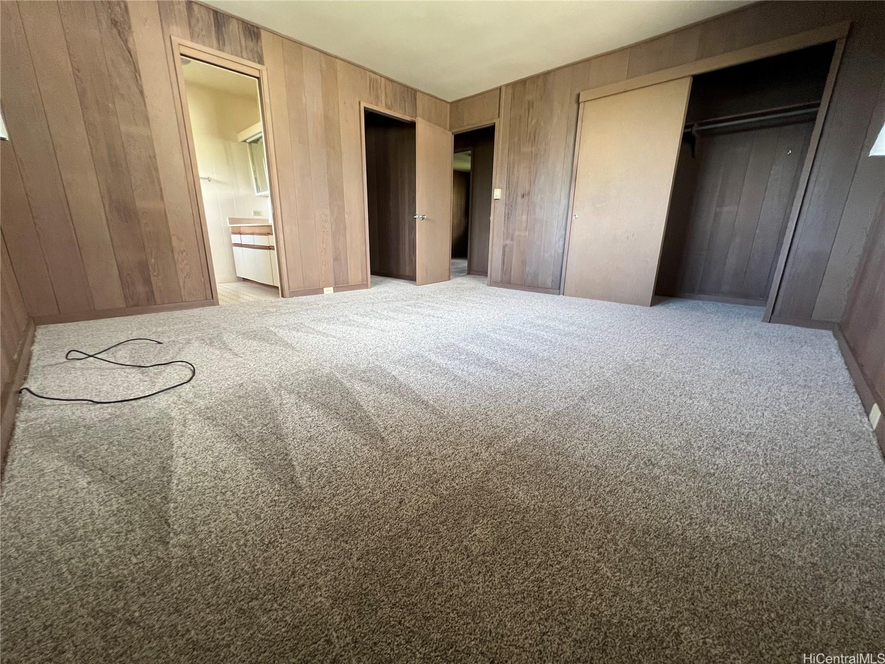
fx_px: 332
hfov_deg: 106.2
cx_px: 442
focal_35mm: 13
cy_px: 332
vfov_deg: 89.9
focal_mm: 1.57
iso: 250
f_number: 1.8
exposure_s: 1/89
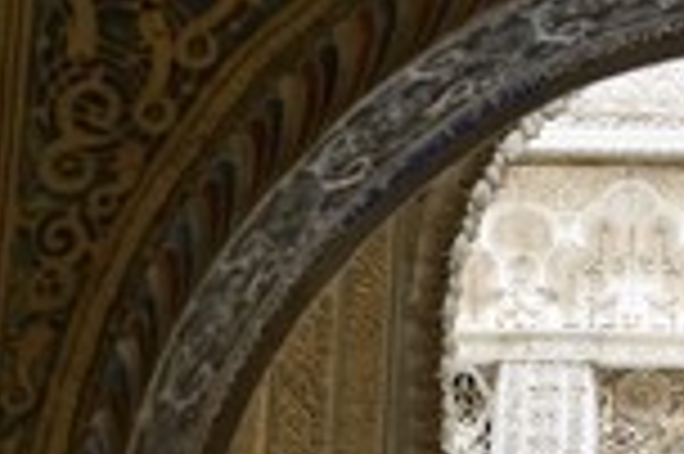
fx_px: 2524
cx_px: 868
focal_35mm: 133
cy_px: 369
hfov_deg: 14.8
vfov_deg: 10.3
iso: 1600
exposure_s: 1/80
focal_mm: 48
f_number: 3.2
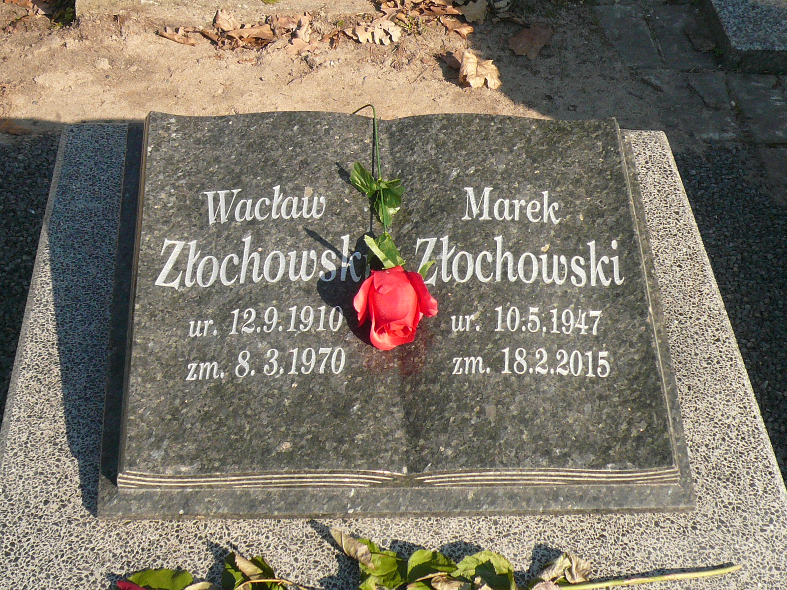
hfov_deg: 32.7
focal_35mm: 59
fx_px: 1341
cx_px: 394
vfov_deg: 24.8
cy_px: 295
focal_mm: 6.4
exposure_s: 1/800
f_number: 3.2
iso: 100
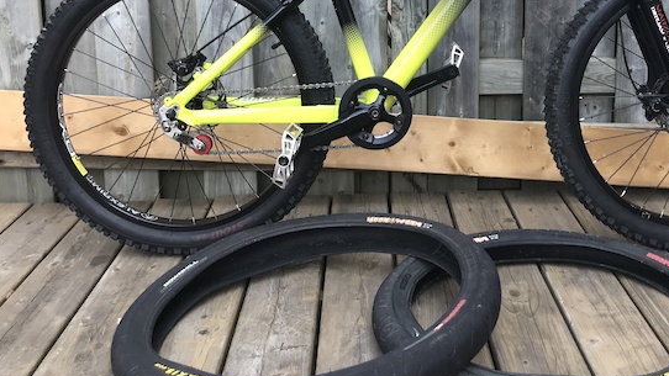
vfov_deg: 25.8
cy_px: 52
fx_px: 798
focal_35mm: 45
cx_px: 431
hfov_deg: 45.0
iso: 32
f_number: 1.8
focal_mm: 3.99
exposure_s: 1/120
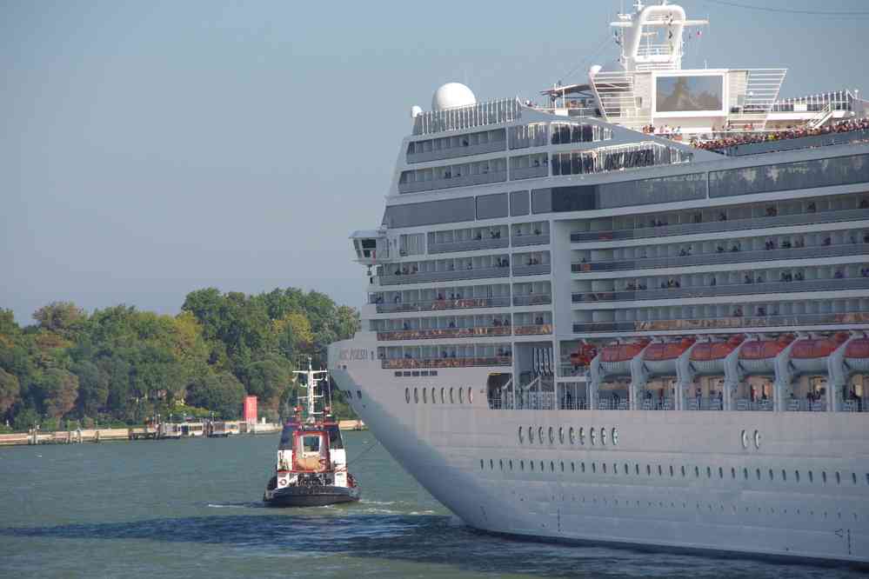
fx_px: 5612
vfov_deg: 5.9
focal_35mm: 232
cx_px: 434
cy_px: 290
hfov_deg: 8.9
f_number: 10
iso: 400
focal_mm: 155
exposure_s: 1/200
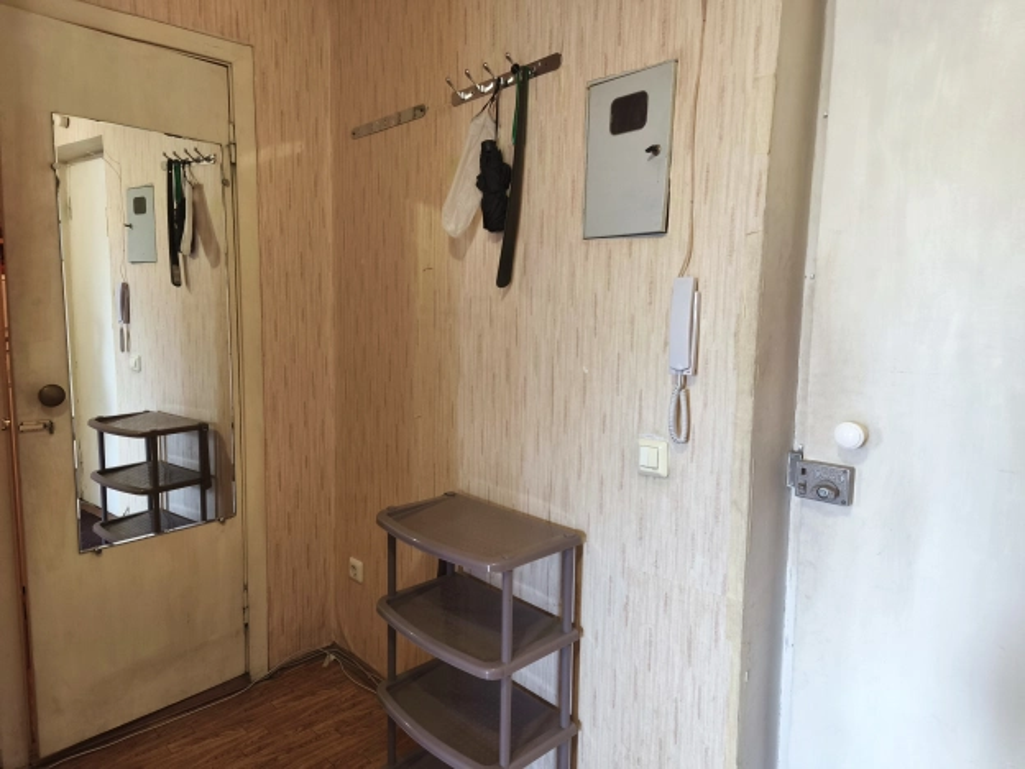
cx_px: 512
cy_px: 384
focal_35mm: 23
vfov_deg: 58.9
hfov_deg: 73.9
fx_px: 681
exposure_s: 1/50
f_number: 1.7
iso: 400
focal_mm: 5.35
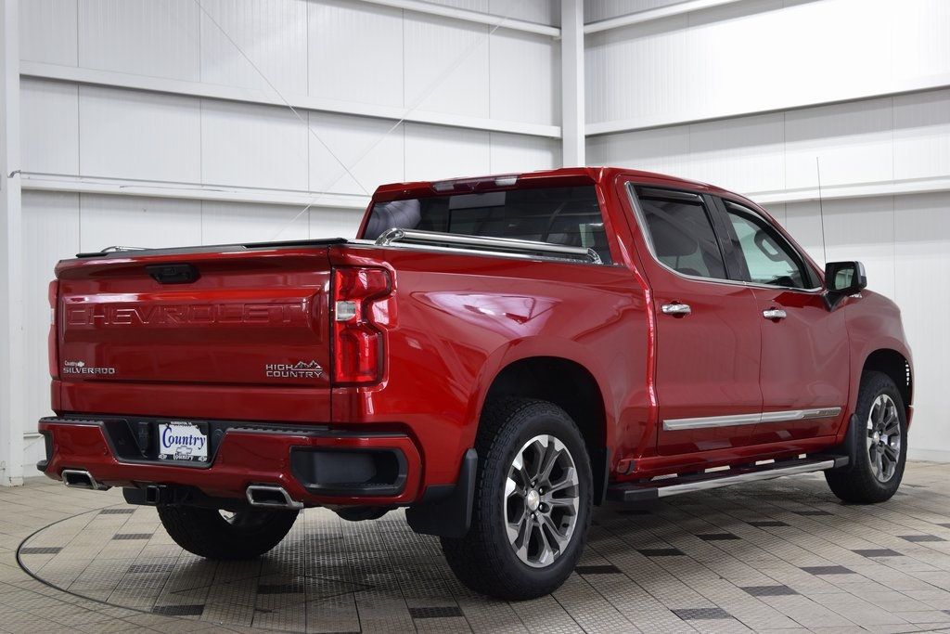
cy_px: 317
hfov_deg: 36.9
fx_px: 1425
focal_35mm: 54
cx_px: 475
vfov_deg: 25.1
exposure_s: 1/15
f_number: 6.3
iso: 450
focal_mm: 36
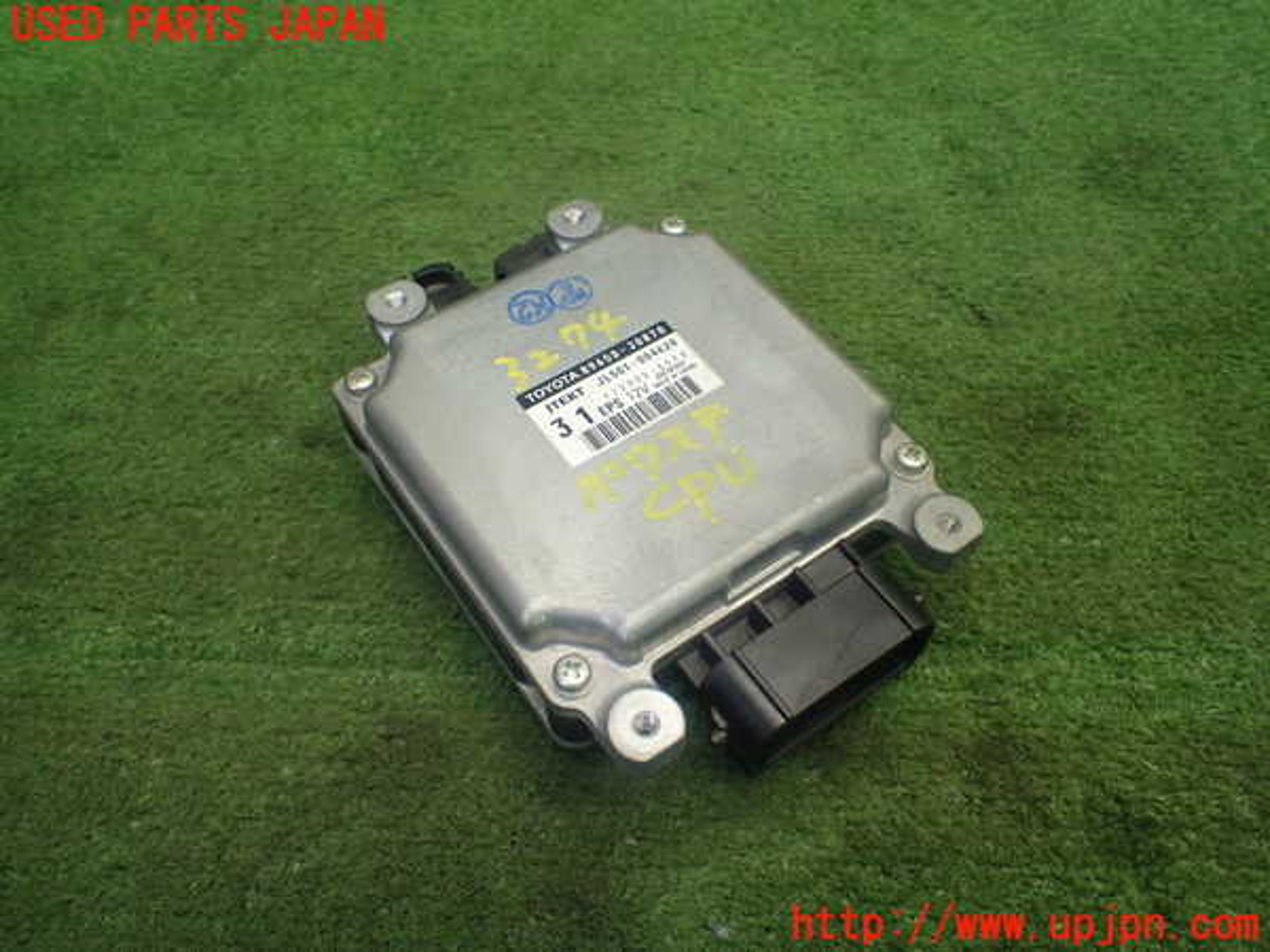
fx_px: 1101
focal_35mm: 30
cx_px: 635
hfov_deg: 60.0
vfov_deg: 46.8
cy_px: 476
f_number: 2.3
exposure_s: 1/125
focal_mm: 5.4
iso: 400
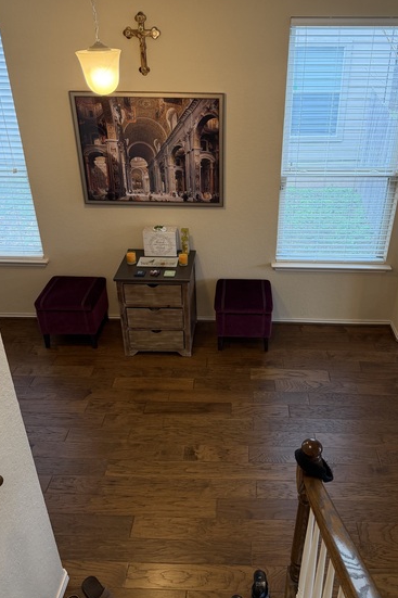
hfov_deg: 44.8
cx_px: 231
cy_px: 281
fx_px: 481
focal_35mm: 29
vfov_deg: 63.6
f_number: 1.78
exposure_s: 1/60
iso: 200
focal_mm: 6.76
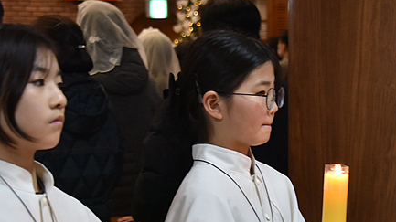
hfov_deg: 17.6
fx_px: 1280
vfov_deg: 9.9
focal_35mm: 122
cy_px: 151
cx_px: 250
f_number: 5
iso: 1800
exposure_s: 1/125
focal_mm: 56
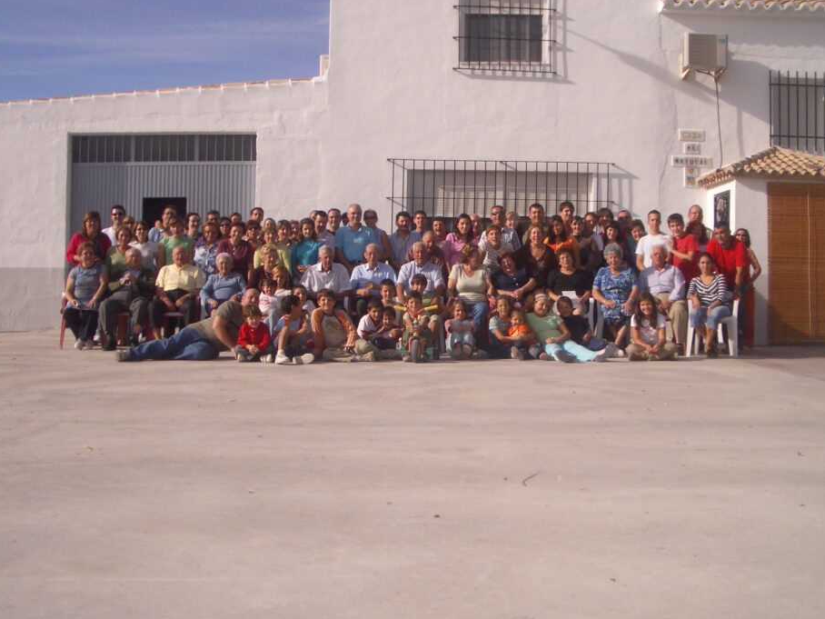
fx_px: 882
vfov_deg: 38.7
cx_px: 431
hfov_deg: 50.1
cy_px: 308
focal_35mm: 37
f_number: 4.3
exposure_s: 1/1250
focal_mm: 5.8
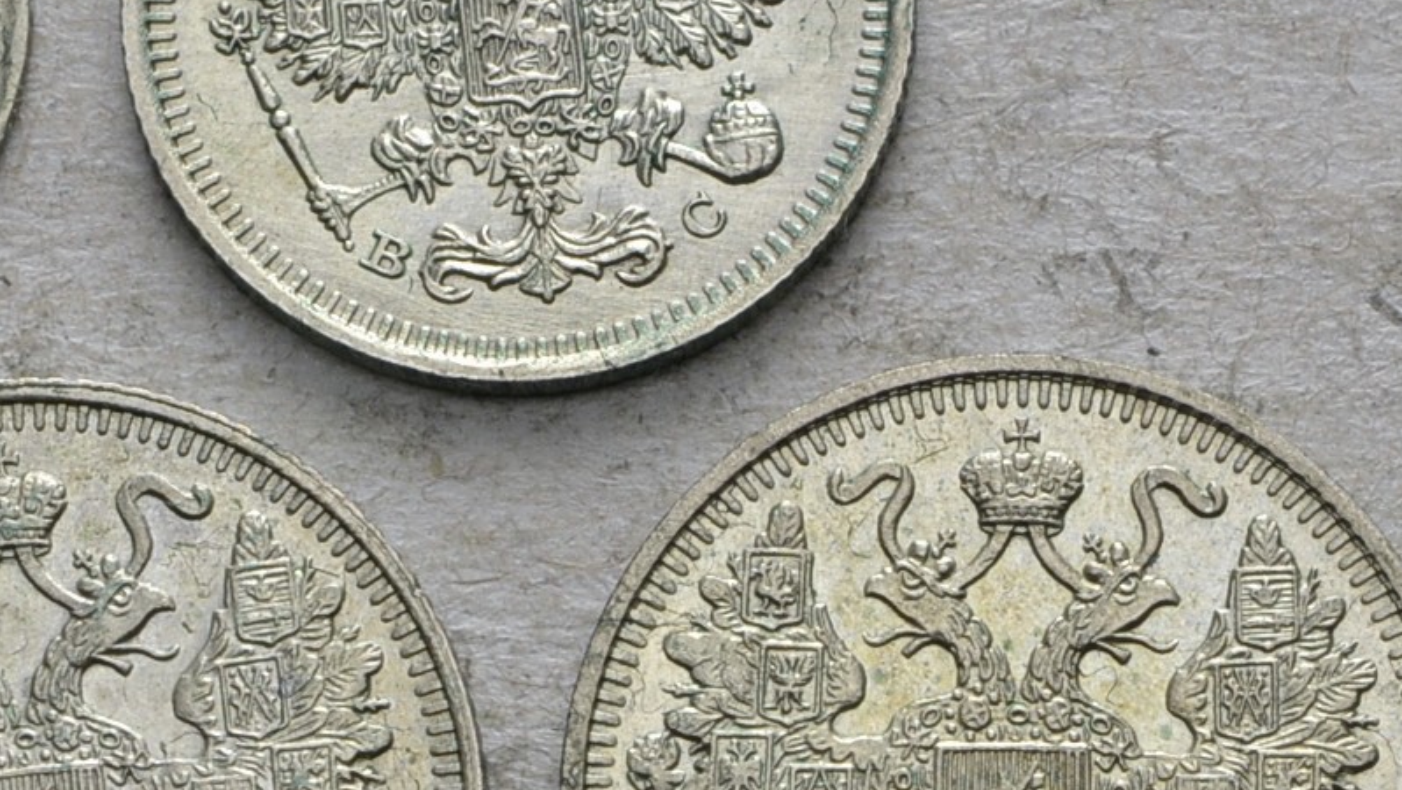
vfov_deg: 5.2
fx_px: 8627
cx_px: 1193
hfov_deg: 9.3
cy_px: 990
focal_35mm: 232
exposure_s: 1/250
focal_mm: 48
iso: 400
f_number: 14
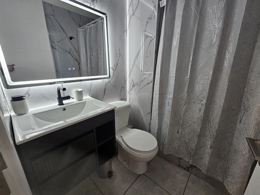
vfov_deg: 89.9
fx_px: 98
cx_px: 130
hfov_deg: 106.2
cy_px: 98
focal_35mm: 13
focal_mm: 2.2
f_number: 2.2
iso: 400
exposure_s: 1/33.3
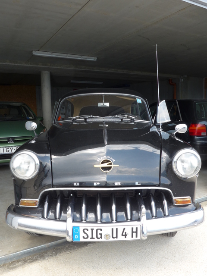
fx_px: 223
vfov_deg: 63.4
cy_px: 138
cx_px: 104
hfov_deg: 49.7
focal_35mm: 28
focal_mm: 6
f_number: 5.6
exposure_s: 1/60
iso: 100
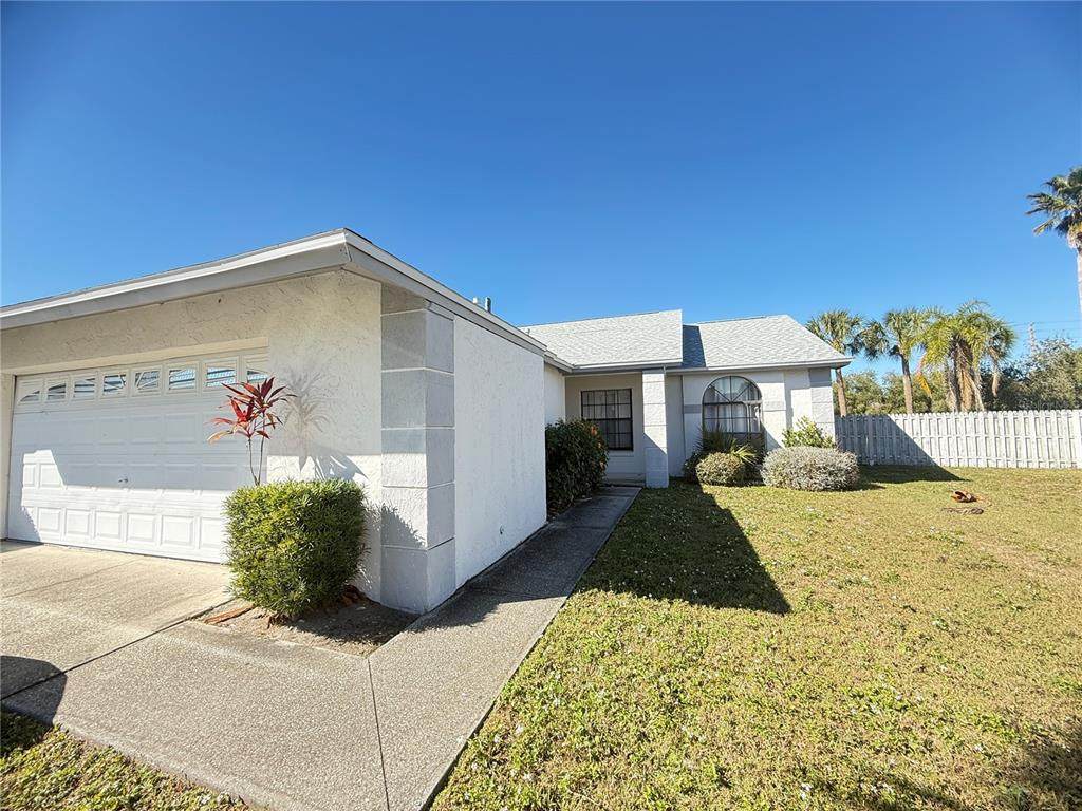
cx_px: 541
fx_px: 438
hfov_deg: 102.1
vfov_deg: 85.7
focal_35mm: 14
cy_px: 406
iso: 64
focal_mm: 2.22
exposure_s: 1/359
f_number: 2.2
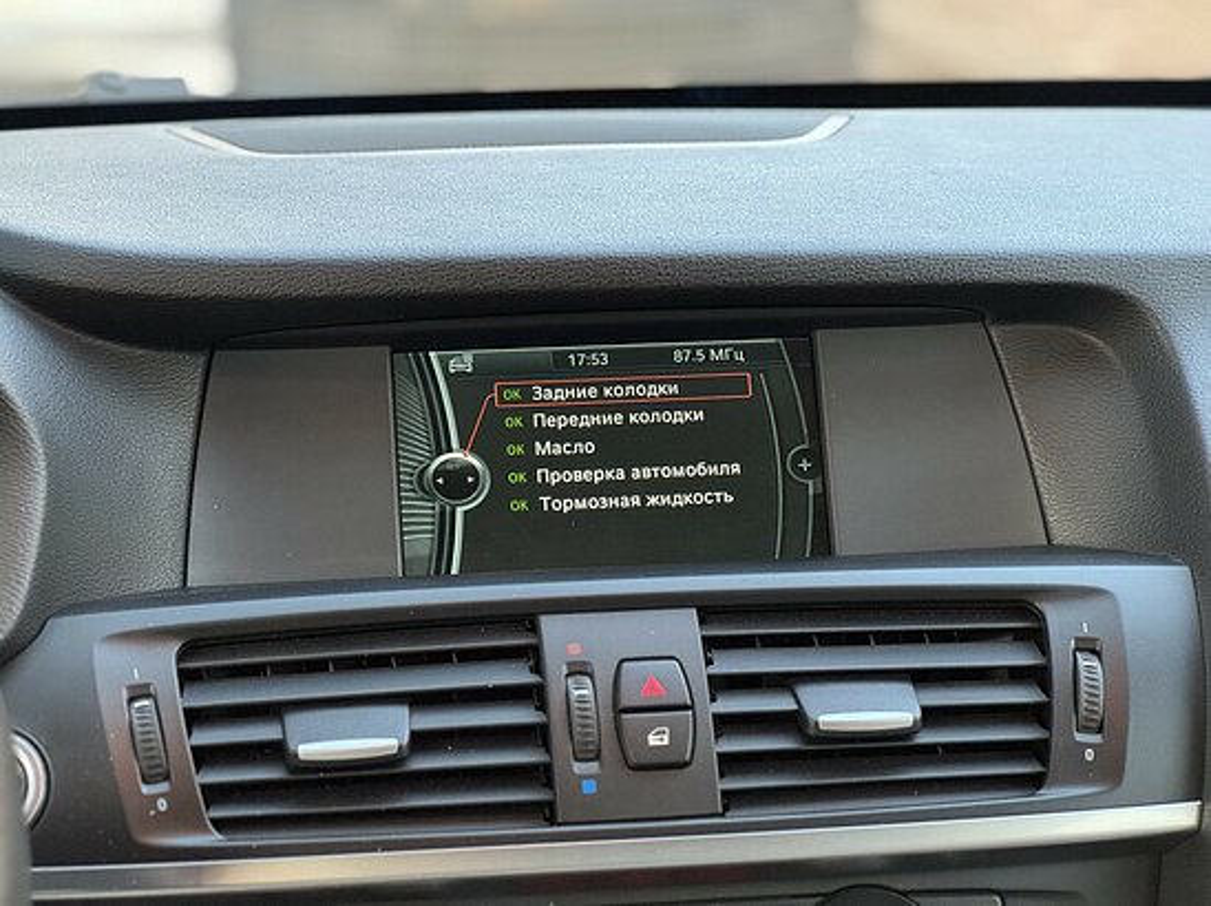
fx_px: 2691
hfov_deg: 25.4
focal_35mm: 77
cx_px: 606
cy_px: 453
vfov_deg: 19.1
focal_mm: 9
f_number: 2.8
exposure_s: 1/47
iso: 500
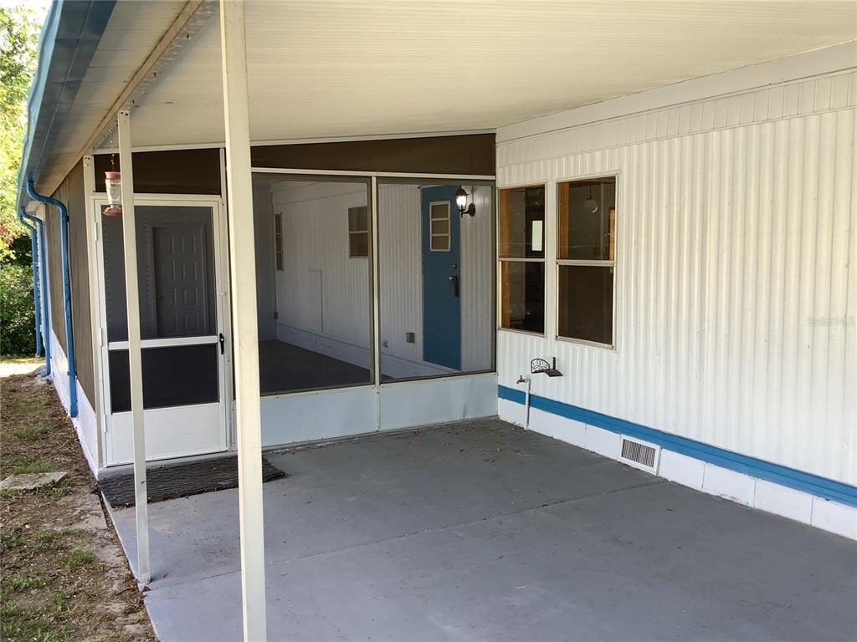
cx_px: 428
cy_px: 321
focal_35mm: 31
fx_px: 767
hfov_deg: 58.4
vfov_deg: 45.4
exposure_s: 1/120
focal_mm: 3.3
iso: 25
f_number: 2.4
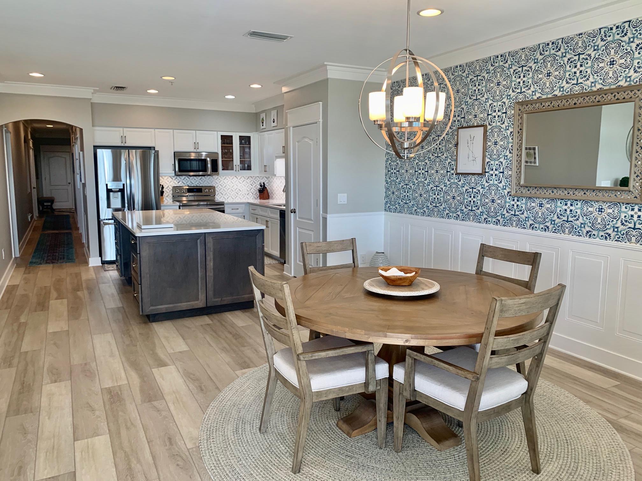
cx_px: 321
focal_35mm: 26
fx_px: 482
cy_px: 240
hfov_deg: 67.3
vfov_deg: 53.1
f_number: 1.8
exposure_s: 1/120
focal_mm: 4.25
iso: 64
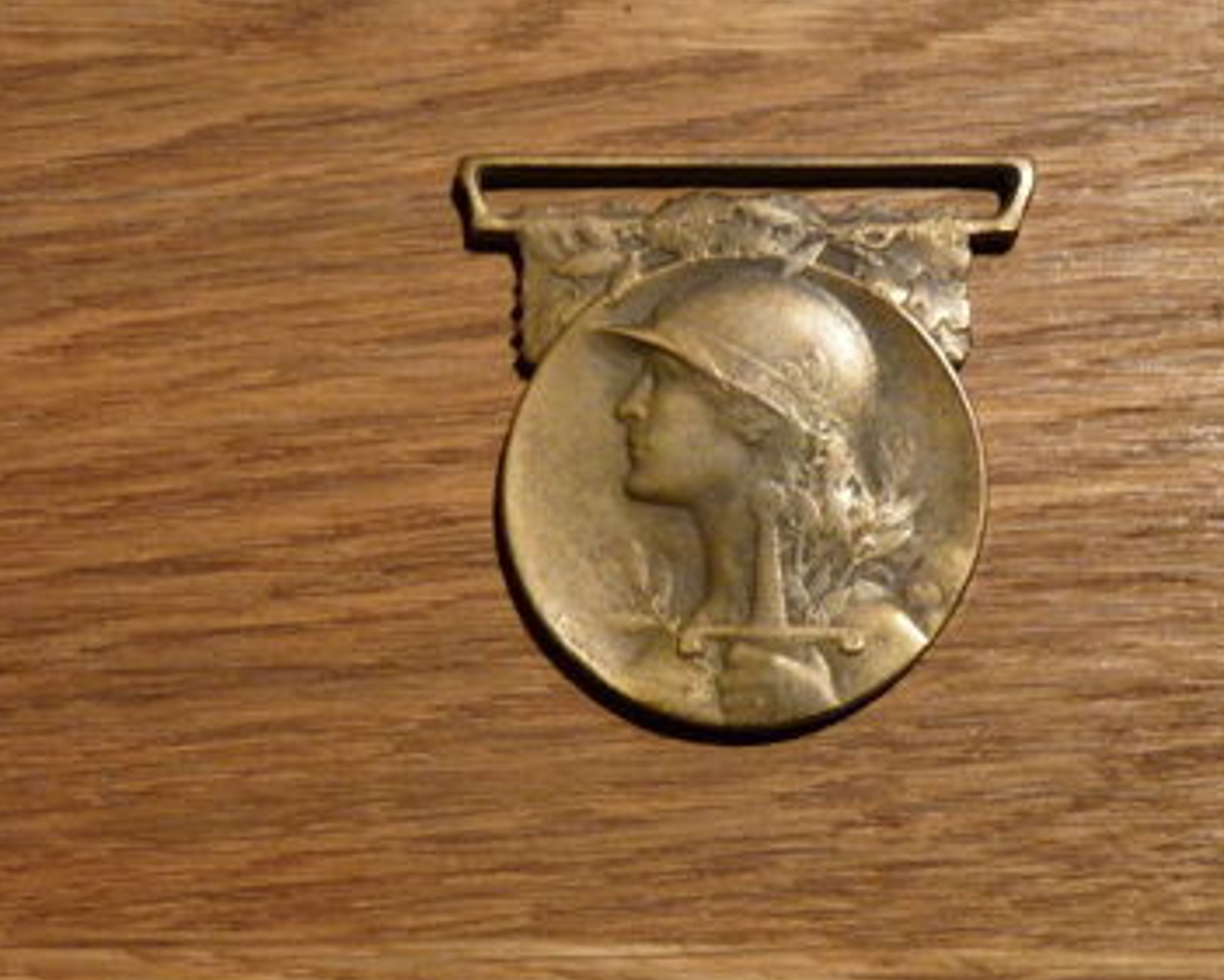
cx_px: 715
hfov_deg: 31.4
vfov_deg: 25.4
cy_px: 516
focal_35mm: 60
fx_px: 2174
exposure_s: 1/15
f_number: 3
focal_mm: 8
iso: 400
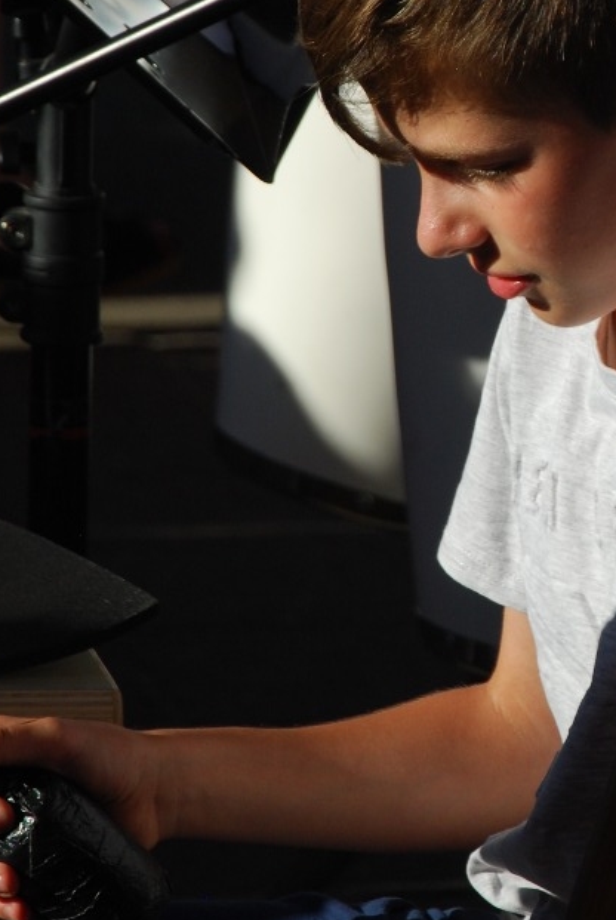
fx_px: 10470
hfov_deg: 3.4
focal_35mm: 409
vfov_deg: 5.0
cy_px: 238
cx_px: 674
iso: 200
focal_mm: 105
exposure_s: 1/800
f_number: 5.6
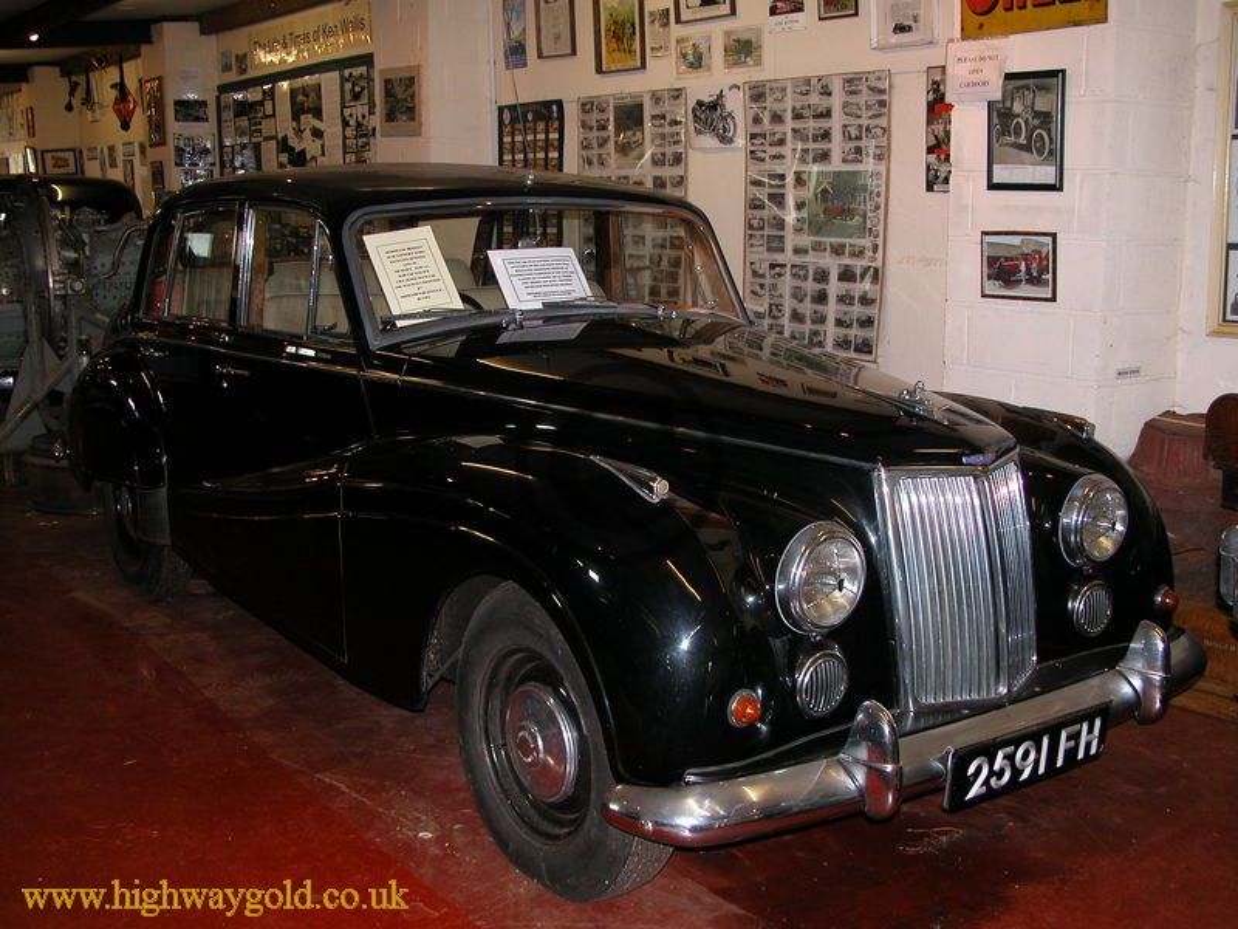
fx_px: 1395
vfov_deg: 36.8
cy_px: 464
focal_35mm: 39
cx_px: 619
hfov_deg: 47.9
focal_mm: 10
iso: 200
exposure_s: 1/60
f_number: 2.9
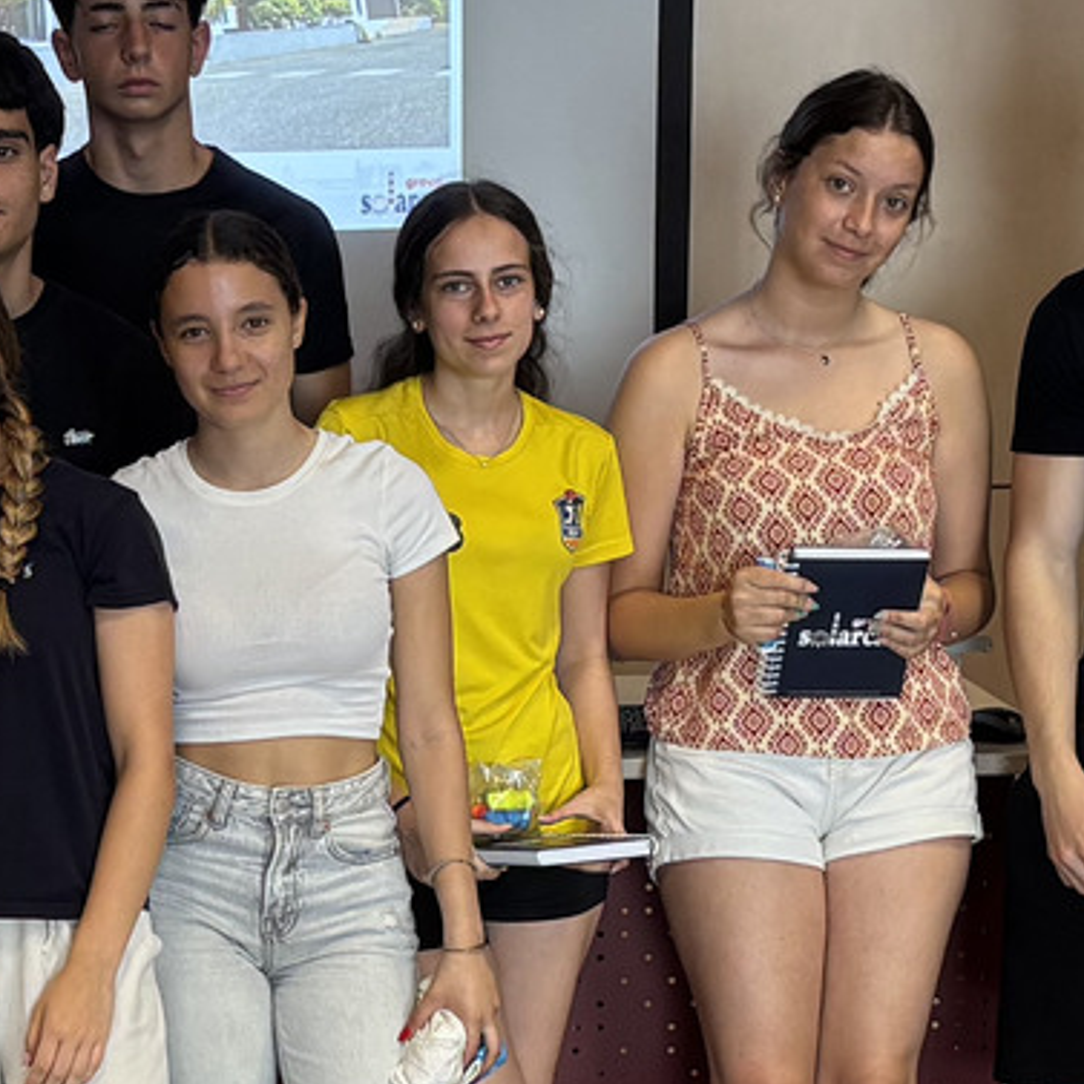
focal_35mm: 117
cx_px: 187
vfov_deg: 14.7
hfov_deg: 14.8
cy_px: 980
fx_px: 4145
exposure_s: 1/50
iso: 80
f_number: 1.6
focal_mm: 5.96
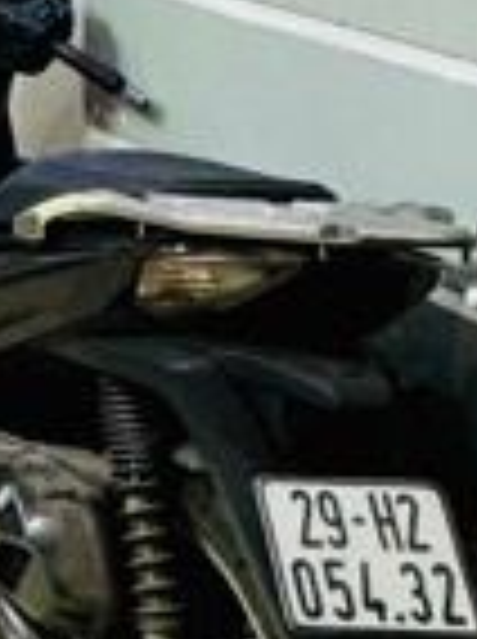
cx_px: -747
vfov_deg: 17.4
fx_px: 1861
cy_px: -342
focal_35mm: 101
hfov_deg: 11.5
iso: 250
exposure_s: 1/50
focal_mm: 2.22
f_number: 2.2
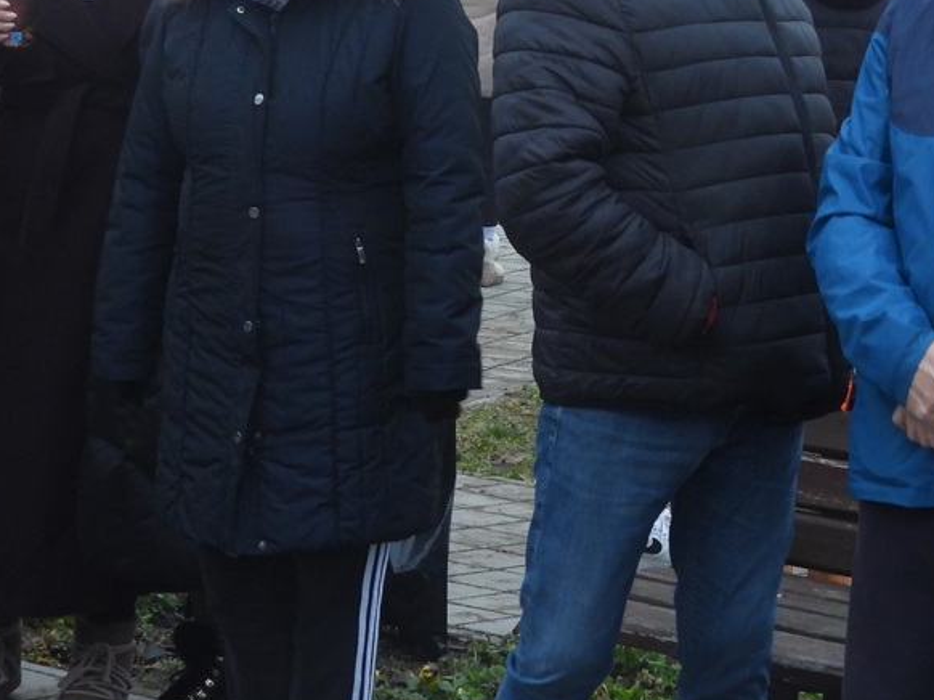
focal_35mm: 165
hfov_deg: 11.9
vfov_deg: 9.0
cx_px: 790
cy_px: 132
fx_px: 4450
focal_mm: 14.4
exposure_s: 1/20
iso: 400
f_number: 3.5
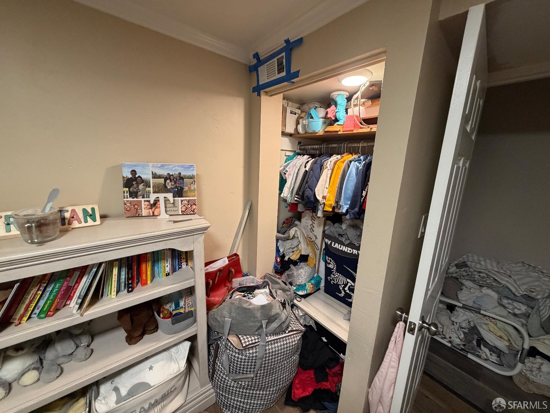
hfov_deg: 102.1
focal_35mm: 14
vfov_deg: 85.7
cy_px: 206
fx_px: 222
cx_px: 275
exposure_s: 1/60
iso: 320
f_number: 2.2
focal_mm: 2.22
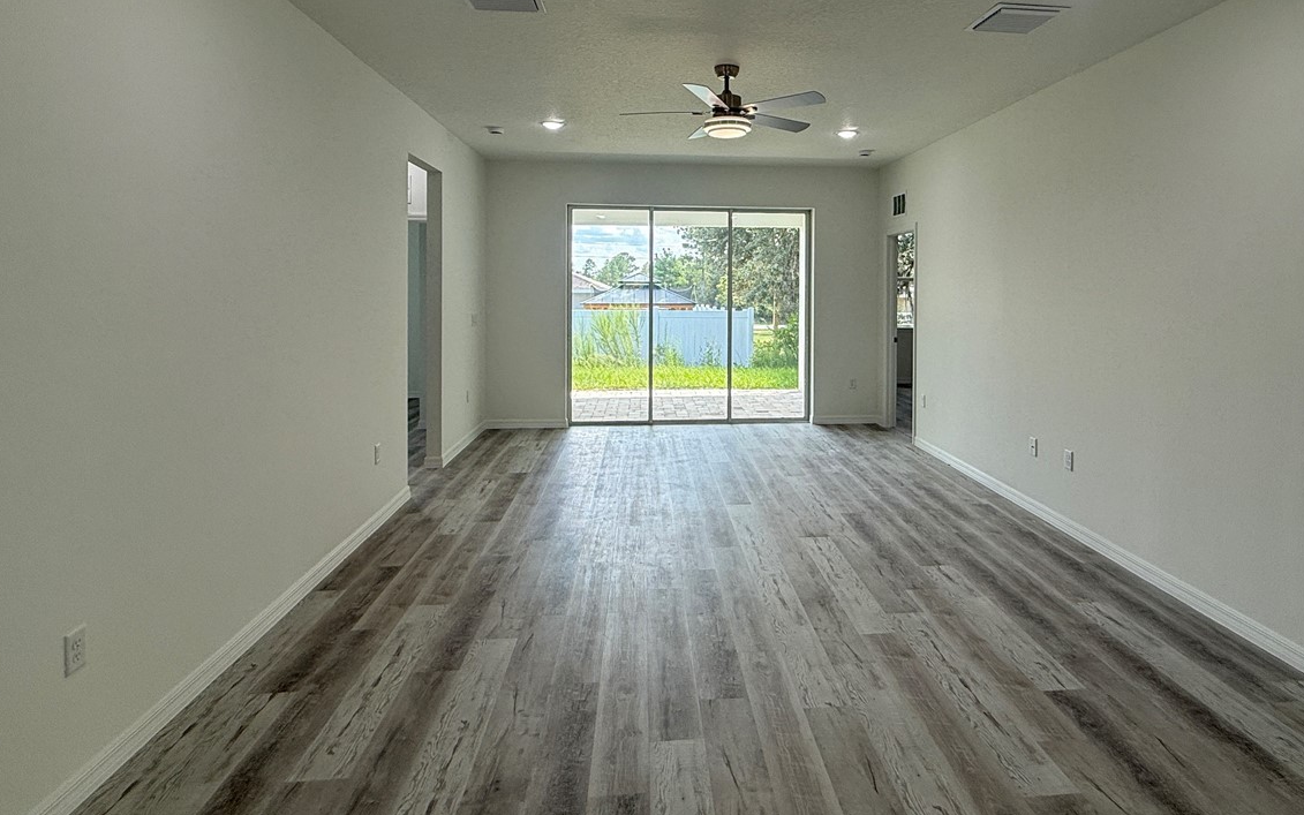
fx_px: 746
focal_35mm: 21
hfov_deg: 82.0
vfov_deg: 56.4
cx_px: 721
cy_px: 294
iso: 64
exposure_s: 1/150
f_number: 2.2
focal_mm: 2.22
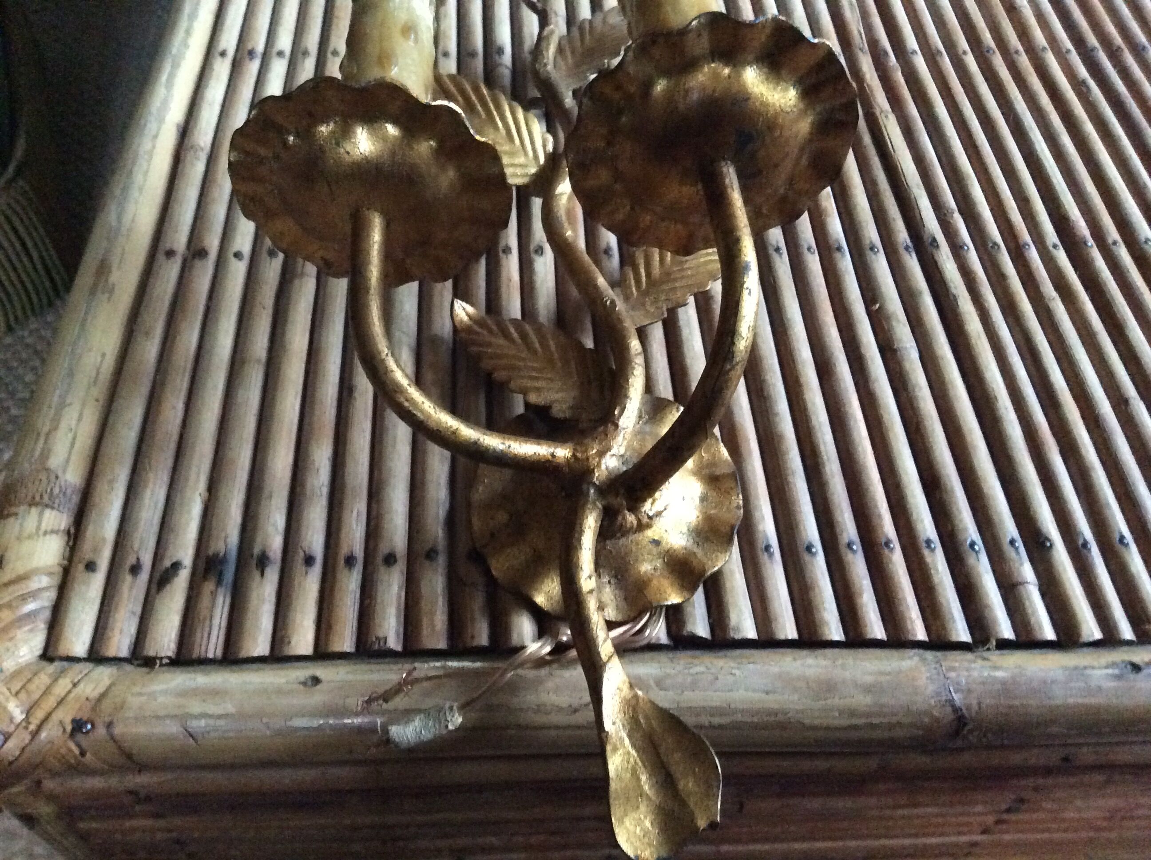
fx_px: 1062
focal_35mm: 32
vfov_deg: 44.1
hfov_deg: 56.9
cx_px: 576
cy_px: 430
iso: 640
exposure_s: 1/17
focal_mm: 3.3
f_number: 2.4
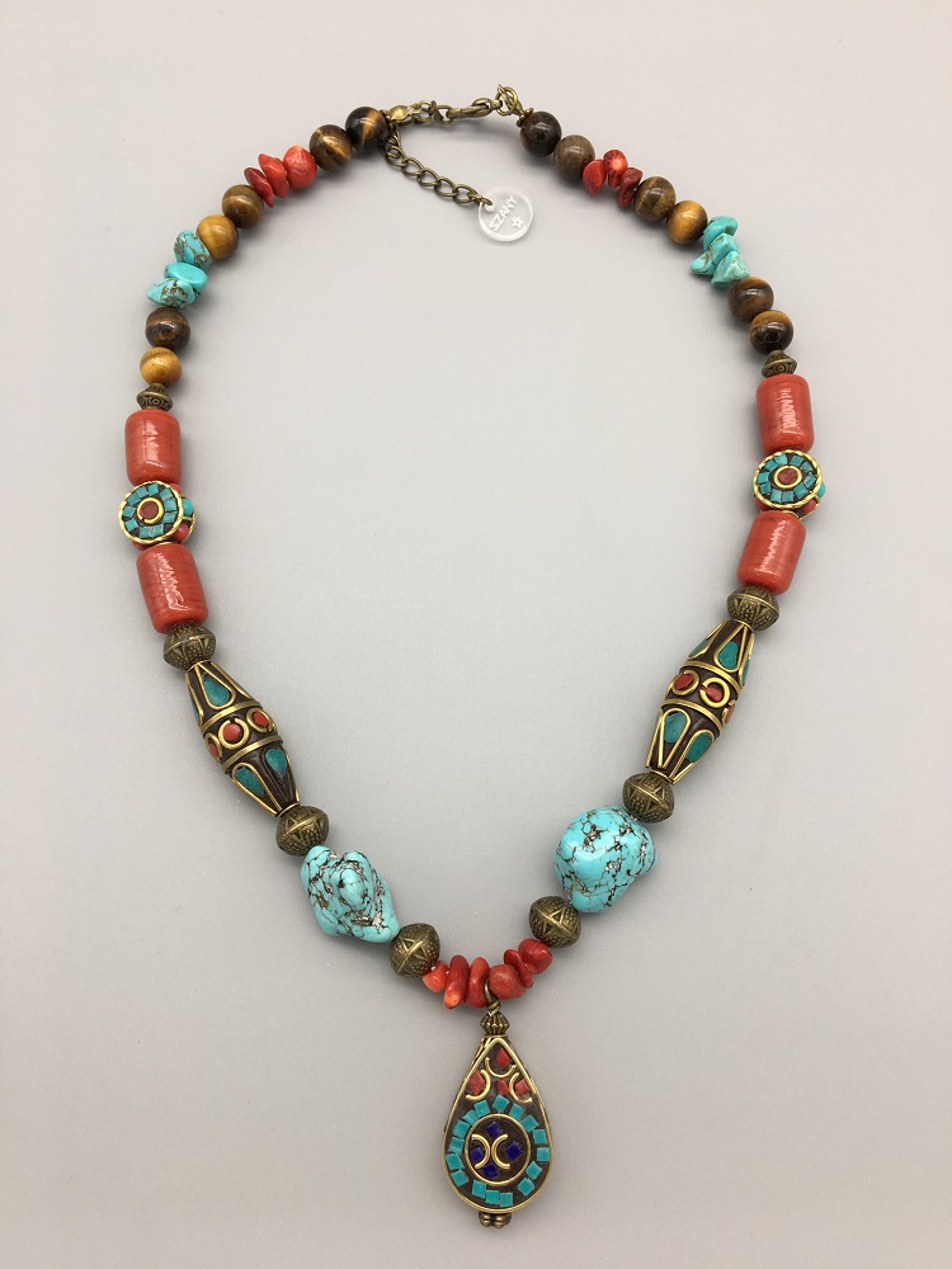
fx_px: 1063
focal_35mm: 29
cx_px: 476
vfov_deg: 61.7
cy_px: 634
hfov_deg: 48.2
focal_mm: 4.15
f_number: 2.2
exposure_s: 1/100
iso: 25
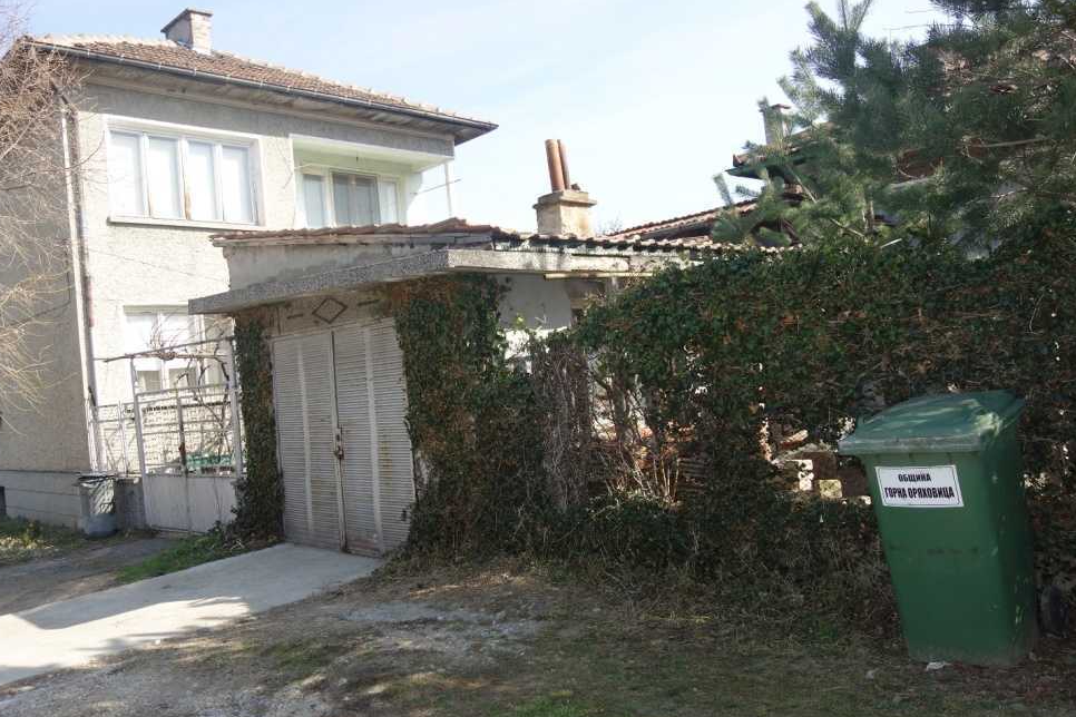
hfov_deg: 63.6
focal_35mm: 29
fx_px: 867
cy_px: 368
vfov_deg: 45.0
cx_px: 521
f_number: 1.8
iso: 125
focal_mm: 10.4
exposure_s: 1/1600
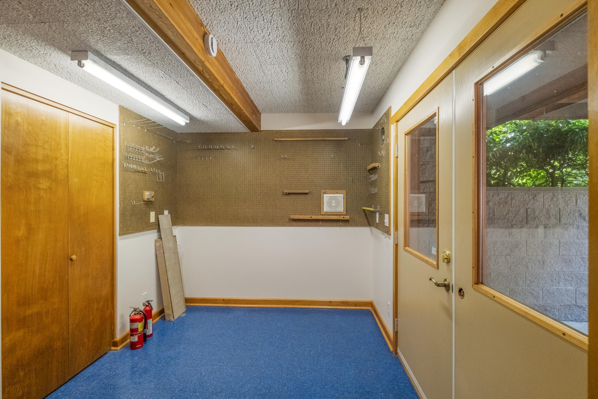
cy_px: 200
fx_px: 249
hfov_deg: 100.4
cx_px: 299
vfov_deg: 77.3
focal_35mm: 15
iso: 1600
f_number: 5
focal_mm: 10
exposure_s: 1/60
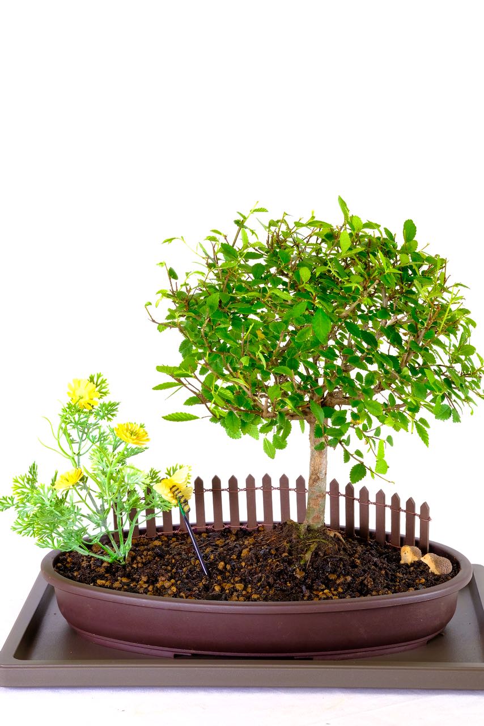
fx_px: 1693
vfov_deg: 24.2
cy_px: 363
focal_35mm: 84
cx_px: 242
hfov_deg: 16.3
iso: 500
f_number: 11
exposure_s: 1/10
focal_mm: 56.2
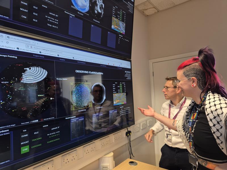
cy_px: 85
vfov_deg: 58.9
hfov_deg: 73.9
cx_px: 114
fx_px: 151
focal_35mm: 23
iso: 200
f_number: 1.8
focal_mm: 5.4
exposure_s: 1/60
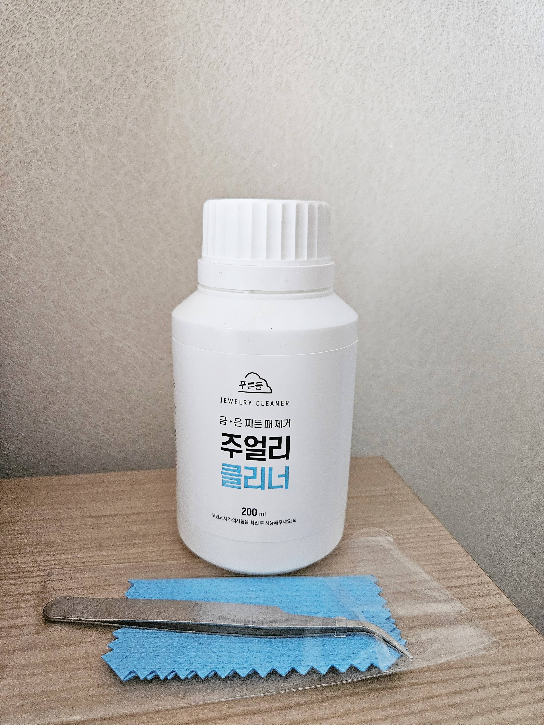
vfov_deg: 73.9
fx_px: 482
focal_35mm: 23
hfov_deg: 58.9
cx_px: 272
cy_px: 362
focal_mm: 5.4
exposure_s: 1/120
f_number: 1.8
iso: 800
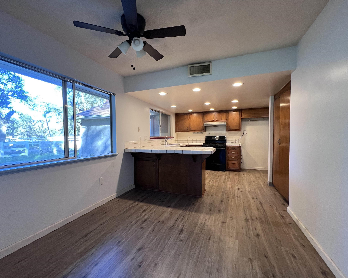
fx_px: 144
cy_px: 142
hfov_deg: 100.7
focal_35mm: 14
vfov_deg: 88.0
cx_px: 170
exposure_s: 1/120
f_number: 1.8
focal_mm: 1.57
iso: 160
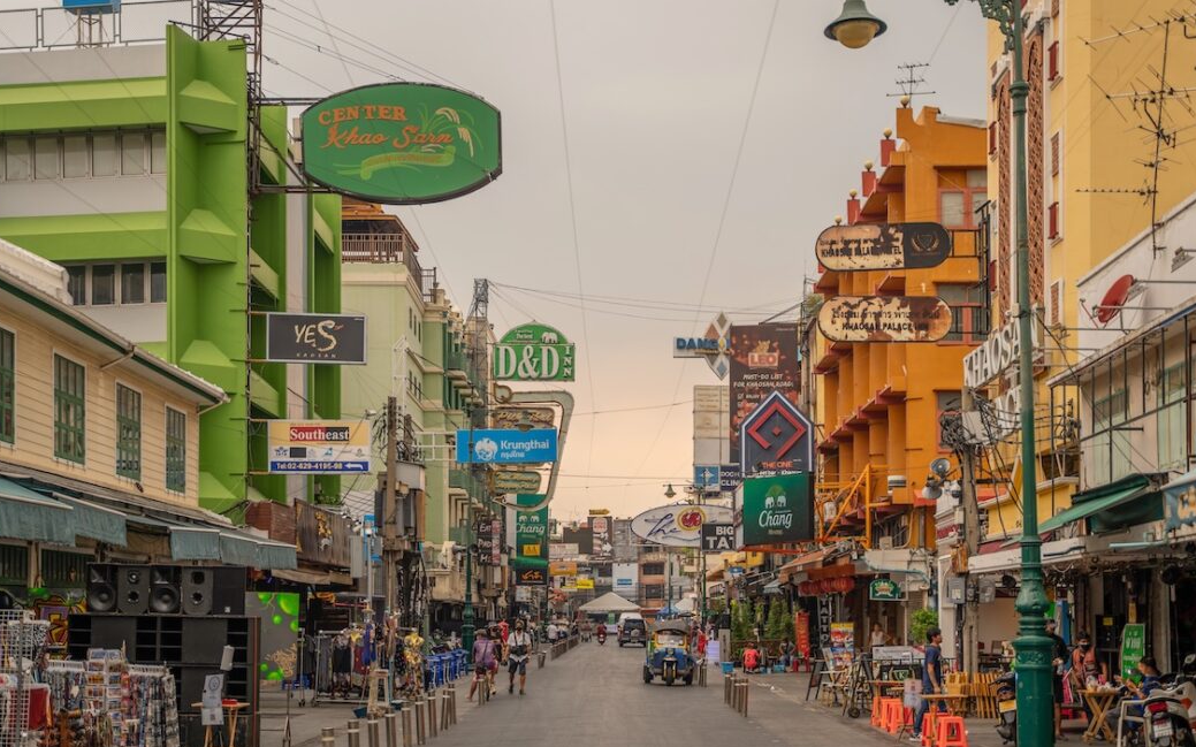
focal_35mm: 49
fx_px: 1597
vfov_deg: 26.3
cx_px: 603
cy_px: 388
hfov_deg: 41.1
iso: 100
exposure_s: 1/320
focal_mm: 45
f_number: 2.8
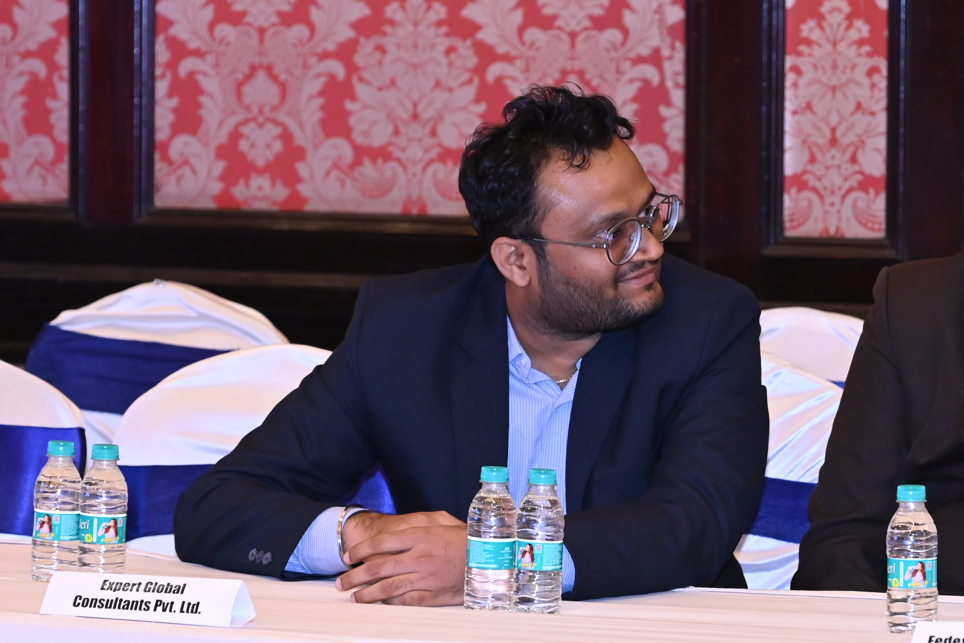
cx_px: 726
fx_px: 5087
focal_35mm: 190
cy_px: 313
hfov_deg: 10.8
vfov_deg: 7.2
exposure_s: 1/125
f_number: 5
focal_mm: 95
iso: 3200
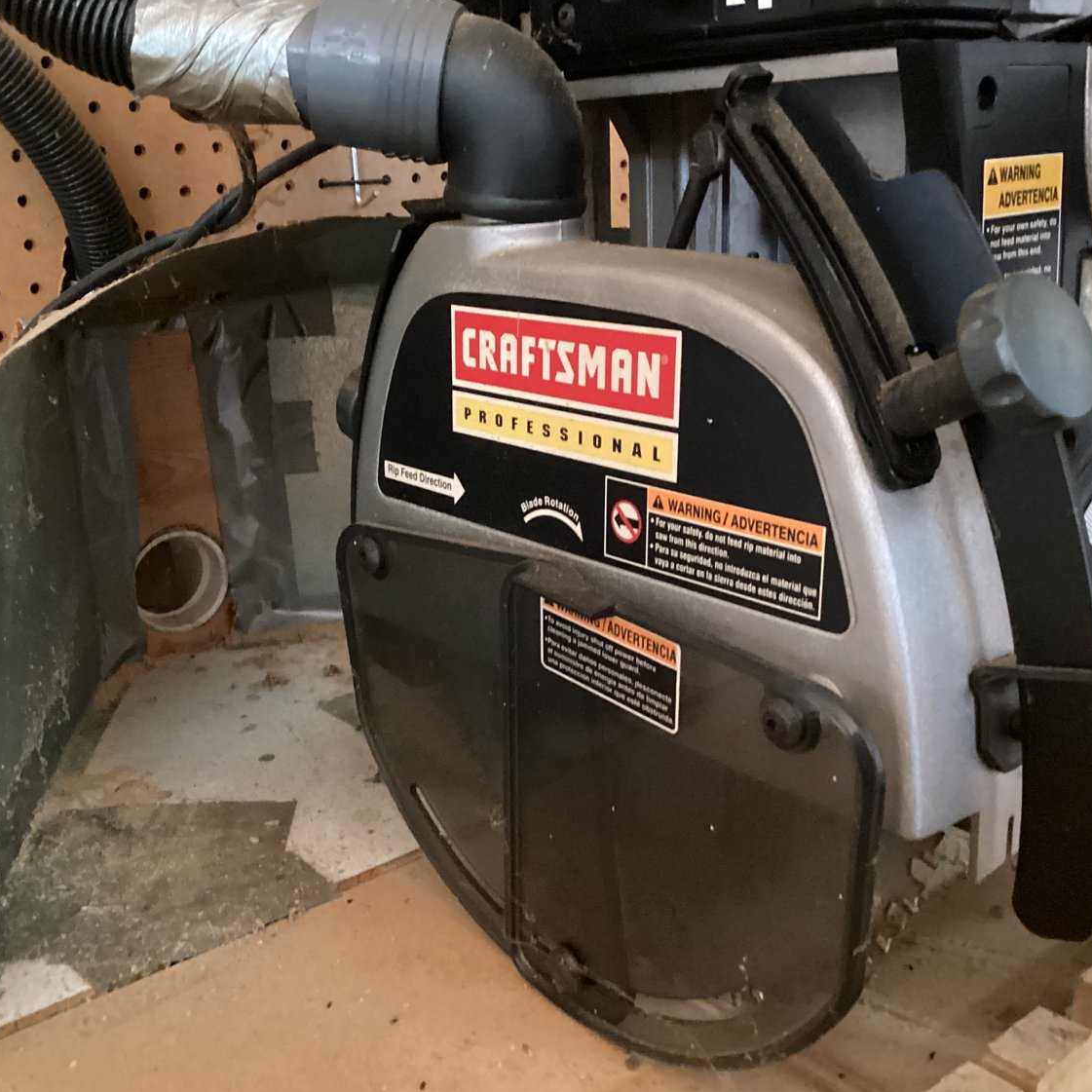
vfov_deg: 44.9
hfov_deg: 44.9
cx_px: 497
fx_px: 1321
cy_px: 550
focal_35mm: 37
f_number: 2.4
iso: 800
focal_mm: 3.3
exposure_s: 1/17
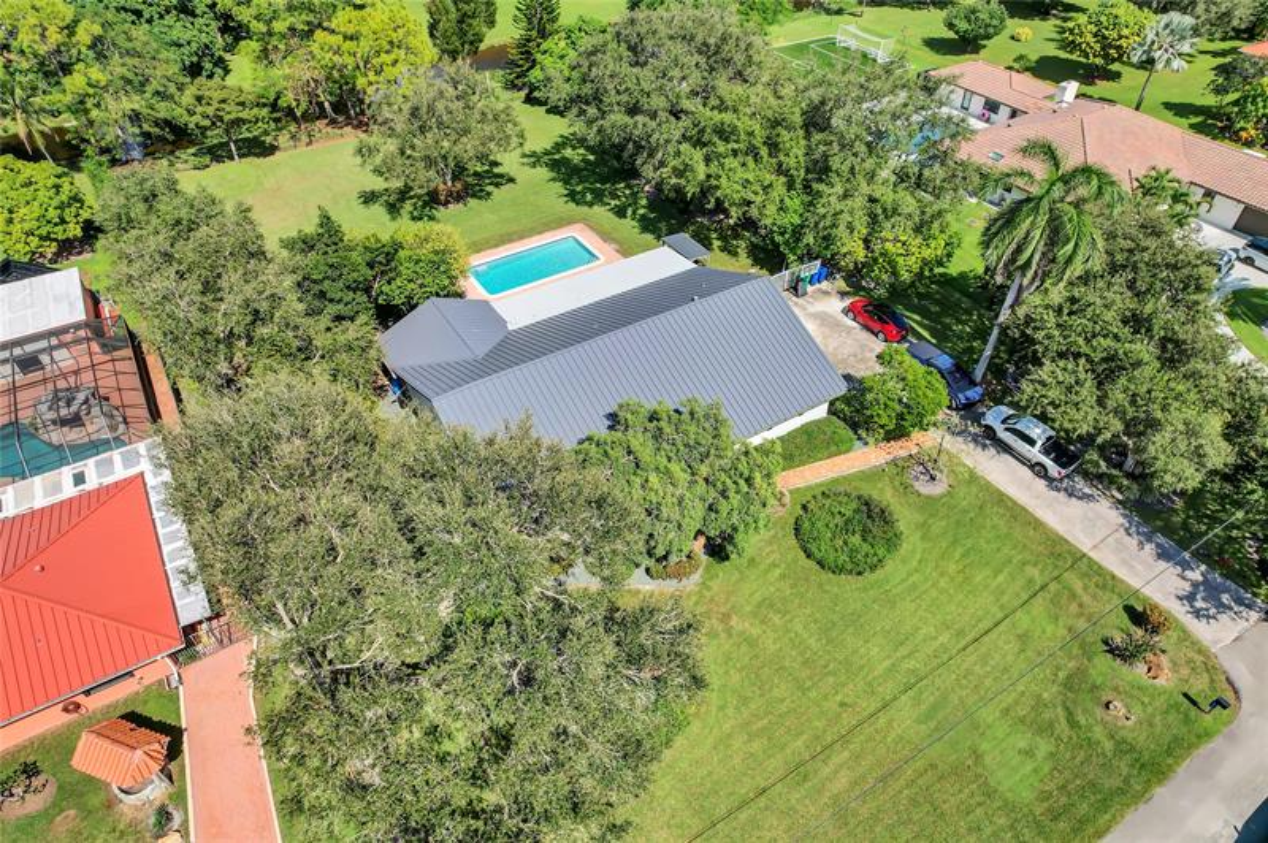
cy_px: 422
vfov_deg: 57.1
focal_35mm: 22
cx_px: 634
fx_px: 774
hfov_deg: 78.6
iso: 120
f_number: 2.8
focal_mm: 8.4
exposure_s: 1/2000
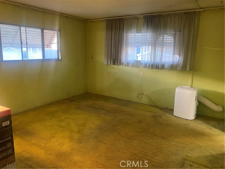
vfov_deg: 53.1
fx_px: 169
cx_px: 112
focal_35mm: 26
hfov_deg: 67.3
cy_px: 84
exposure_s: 1/60
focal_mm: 4.25
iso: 320
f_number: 1.8
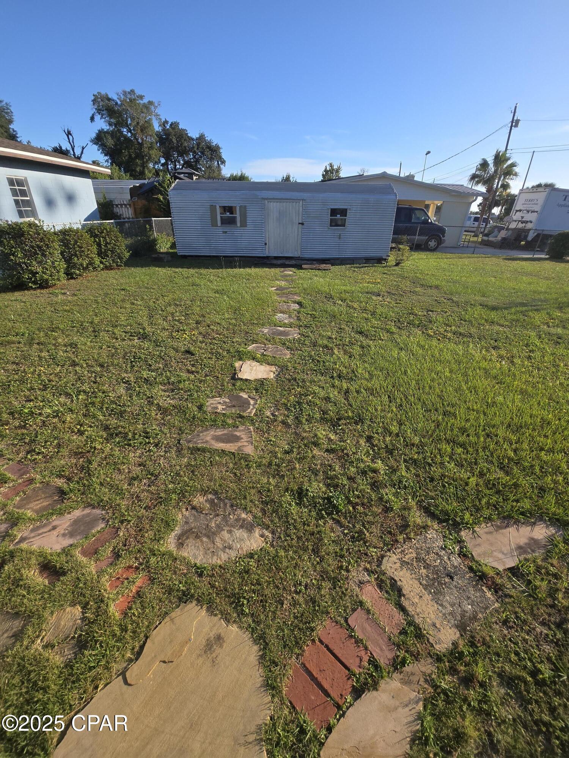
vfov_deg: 106.2
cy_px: 379
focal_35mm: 13
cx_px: 284
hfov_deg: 89.9
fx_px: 285
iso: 64
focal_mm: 1.7
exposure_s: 1/2000
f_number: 2.2
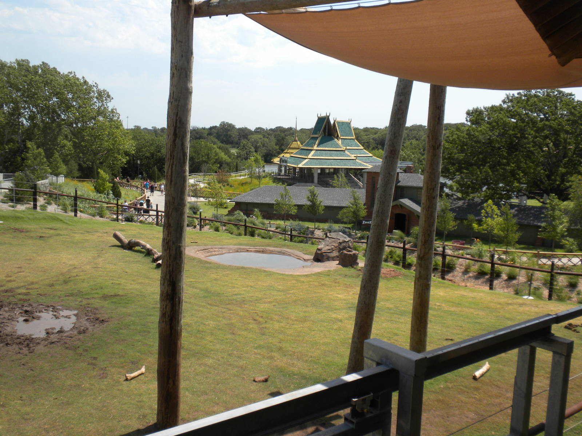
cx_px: 291
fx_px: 622
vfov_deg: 38.7
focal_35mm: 37
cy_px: 218
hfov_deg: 50.1
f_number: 10
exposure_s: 1/108
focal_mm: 6.6
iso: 64
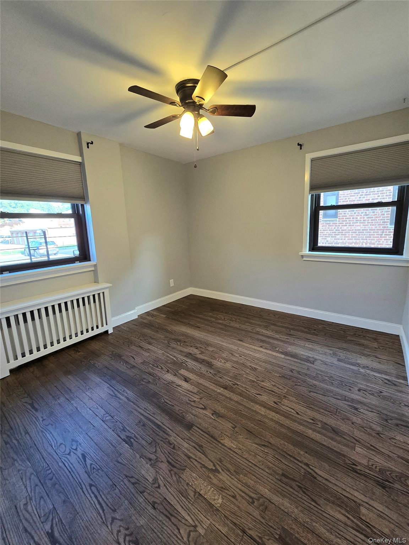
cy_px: 272
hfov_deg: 89.9
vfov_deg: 106.2
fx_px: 205
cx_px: 204
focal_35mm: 13
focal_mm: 2.2
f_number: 2.2
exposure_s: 1/60.2
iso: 200
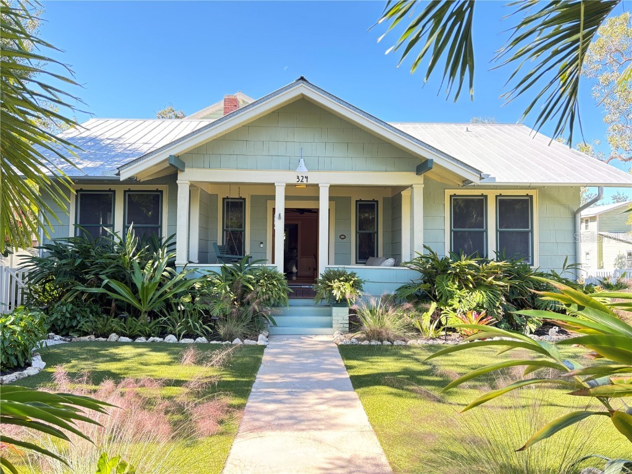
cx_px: 316
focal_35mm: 26
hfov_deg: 67.3
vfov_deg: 53.1
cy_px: 237
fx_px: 475
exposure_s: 1/172
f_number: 1.6
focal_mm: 5.96
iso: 64
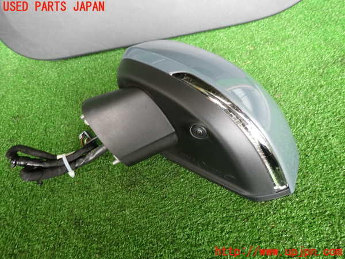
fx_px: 249
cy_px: 130
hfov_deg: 69.4
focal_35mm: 25
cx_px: 172
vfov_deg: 54.9
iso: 200
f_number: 2
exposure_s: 1/50
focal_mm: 4.5
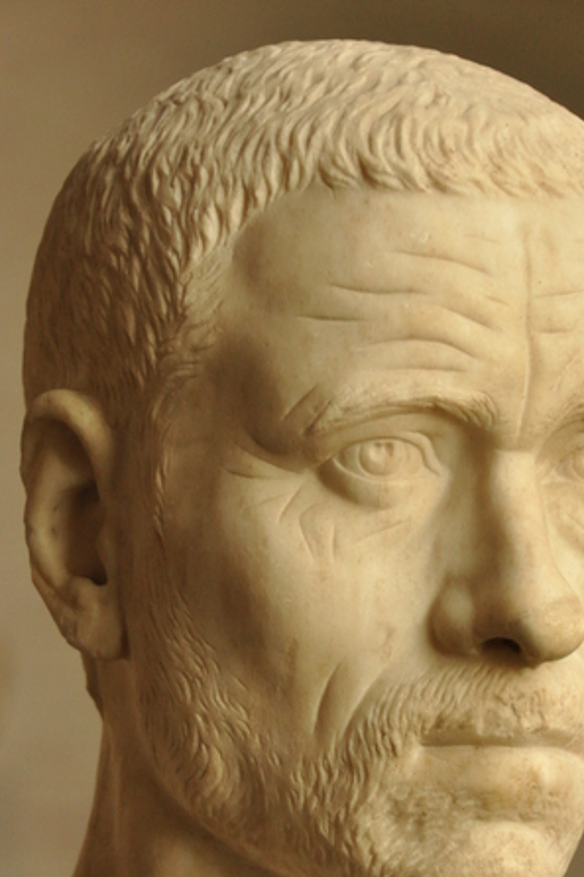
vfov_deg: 10.3
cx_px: 308
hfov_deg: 6.9
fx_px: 4870
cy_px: 580
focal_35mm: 200
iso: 1000
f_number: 5.3
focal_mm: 90
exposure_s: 1/50
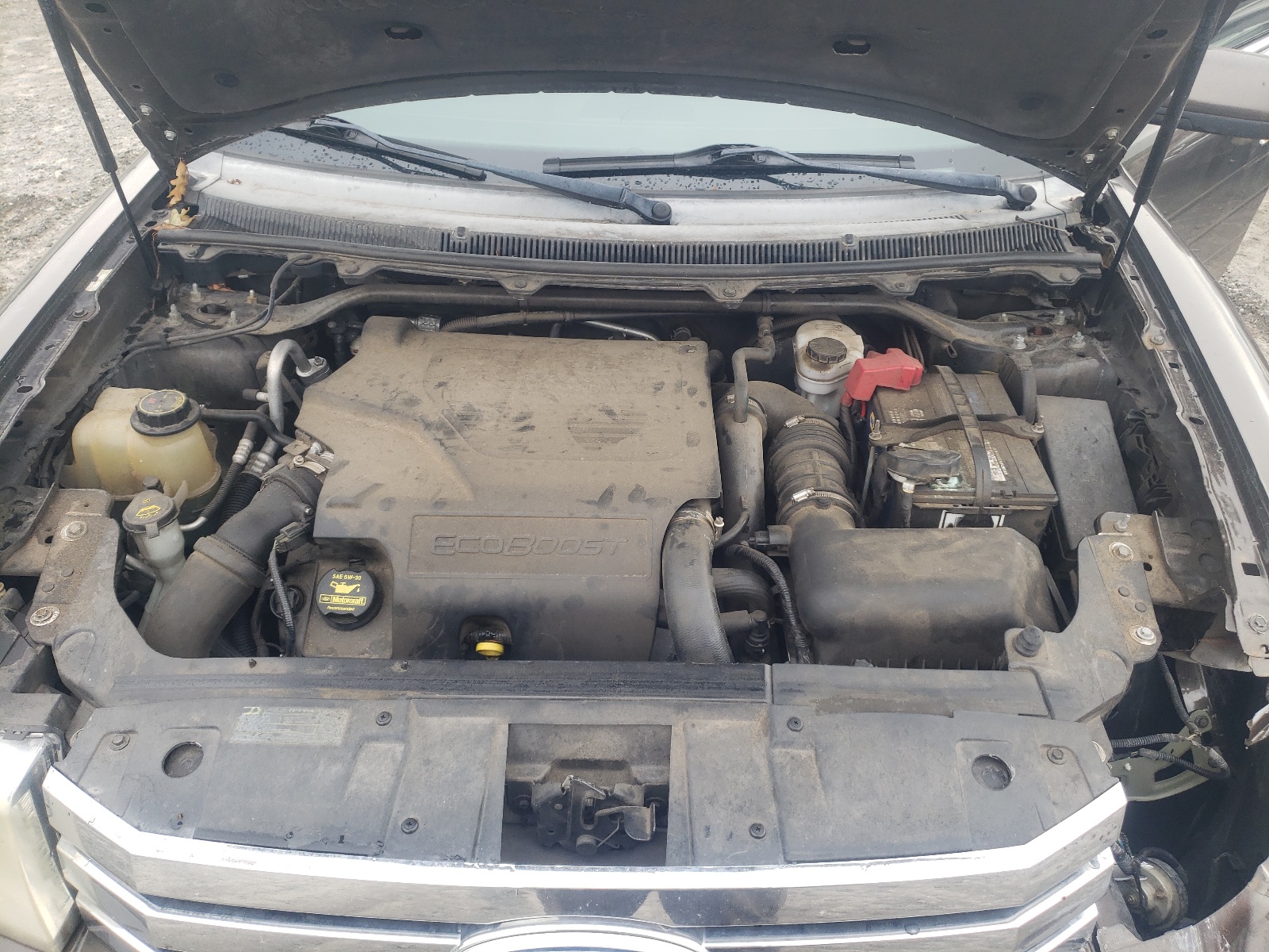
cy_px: 476
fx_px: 953
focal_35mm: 26
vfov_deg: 53.1
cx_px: 634
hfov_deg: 67.3
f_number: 1.5
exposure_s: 1/227
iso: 50
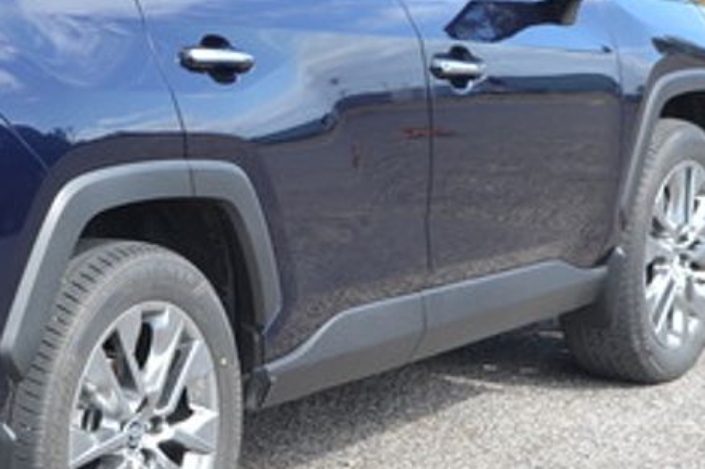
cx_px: 14
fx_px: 2564
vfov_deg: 10.4
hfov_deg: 15.4
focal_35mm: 131
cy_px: 142
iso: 200
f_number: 7.1
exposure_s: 1/200
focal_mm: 32
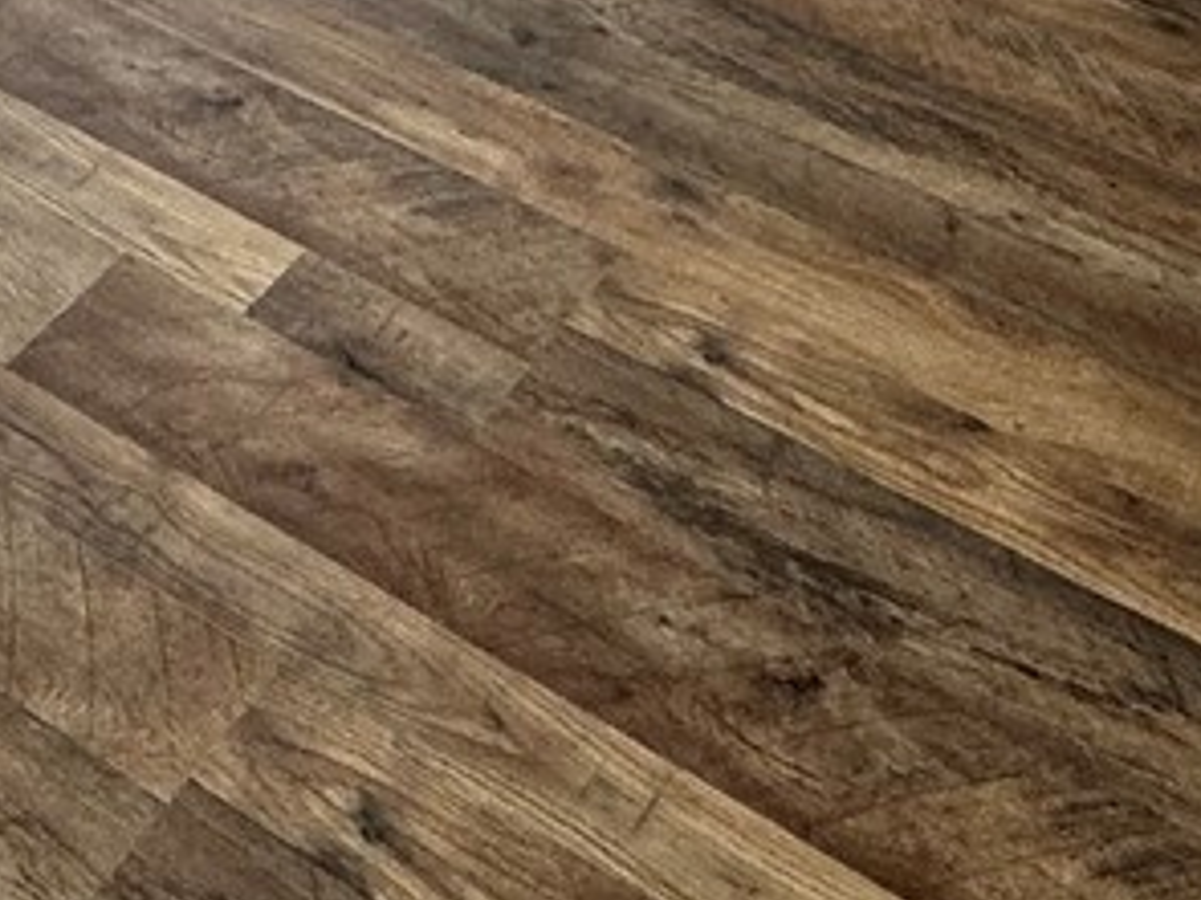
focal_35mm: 76
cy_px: -1307
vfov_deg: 13.6
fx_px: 2636
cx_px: 533
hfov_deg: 25.7
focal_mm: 2.22
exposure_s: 1/120
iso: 64
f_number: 2.2
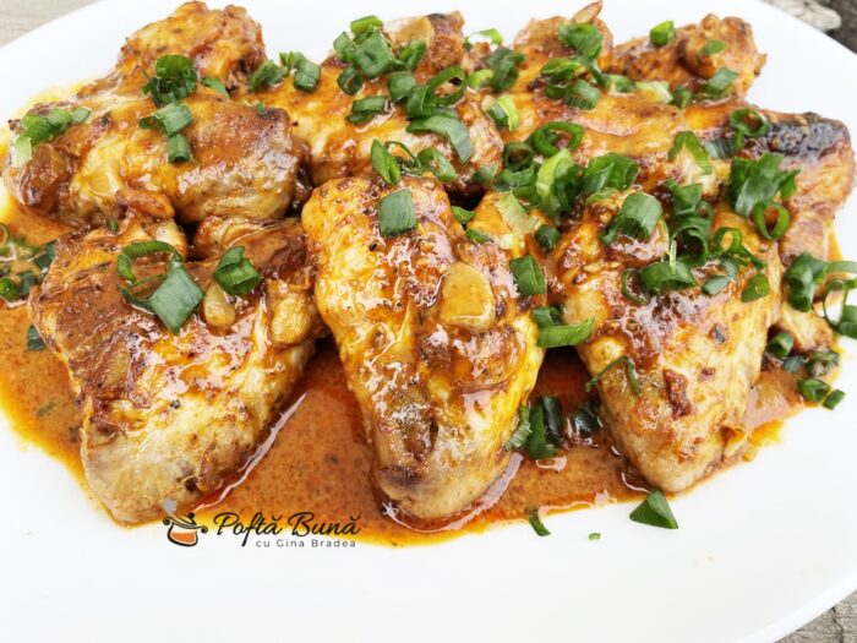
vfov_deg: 53.1
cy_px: 322
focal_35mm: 26
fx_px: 644
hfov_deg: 67.3
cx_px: 428
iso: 32
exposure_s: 1/924
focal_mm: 4.2
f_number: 1.6
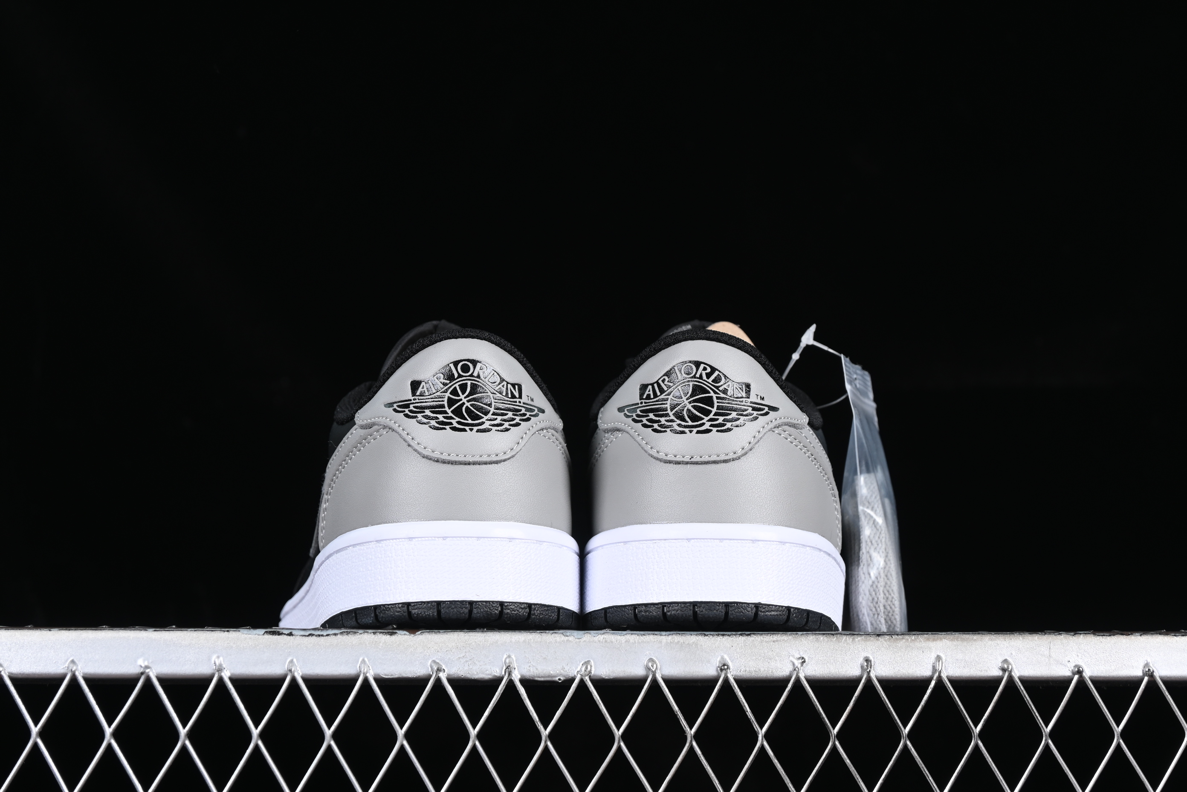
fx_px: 2473
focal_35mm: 75
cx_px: 594
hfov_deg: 27.0
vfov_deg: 18.2
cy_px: 396
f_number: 6.3
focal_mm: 50
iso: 160
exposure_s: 1/60
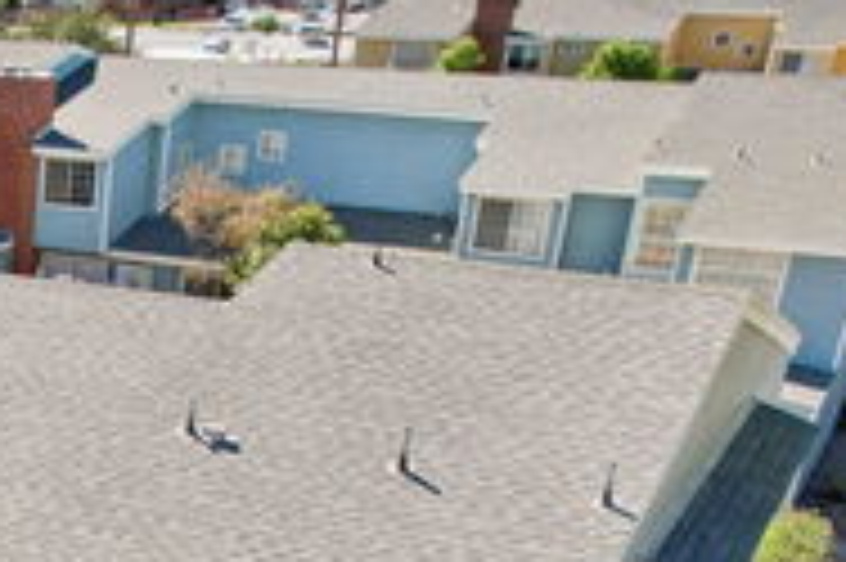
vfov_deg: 18.9
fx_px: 1573
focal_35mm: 67
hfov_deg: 25.0
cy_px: 708
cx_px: -324
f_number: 2.8
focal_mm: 8.4
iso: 100
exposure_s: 1/800
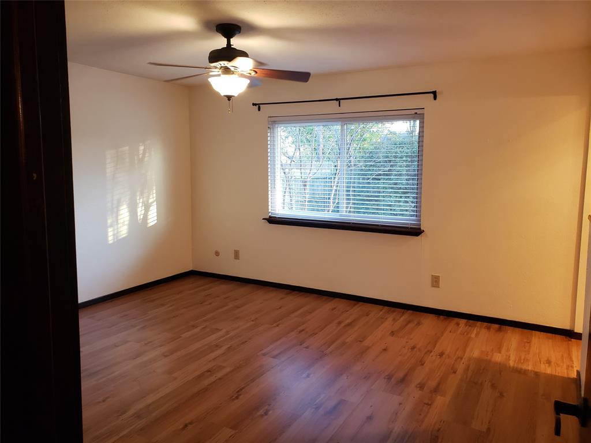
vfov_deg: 53.1
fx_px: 444
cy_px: 222
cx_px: 296
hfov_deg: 67.3
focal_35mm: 26
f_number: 2.4
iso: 320
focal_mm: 4.3
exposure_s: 1/60
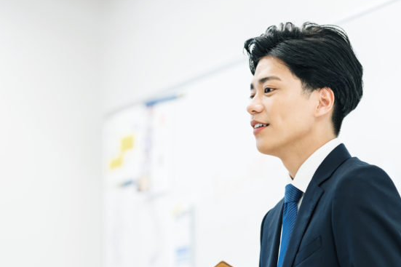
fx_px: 2171
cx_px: 255
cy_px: 226
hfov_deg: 10.5
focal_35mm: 195
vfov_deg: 7.0
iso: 250
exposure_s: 1/200
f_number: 2
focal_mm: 105
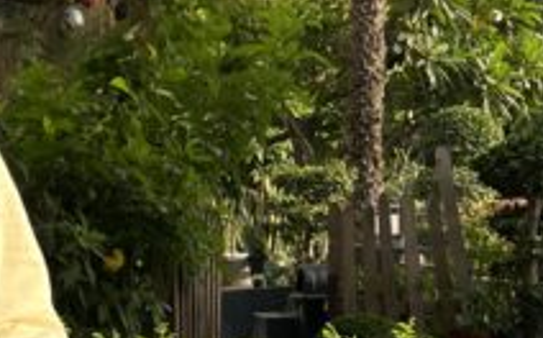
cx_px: -182
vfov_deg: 9.4
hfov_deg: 14.4
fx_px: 2055
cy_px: 278
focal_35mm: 139
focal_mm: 5.7
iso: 50
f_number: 1.5
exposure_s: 1/1252
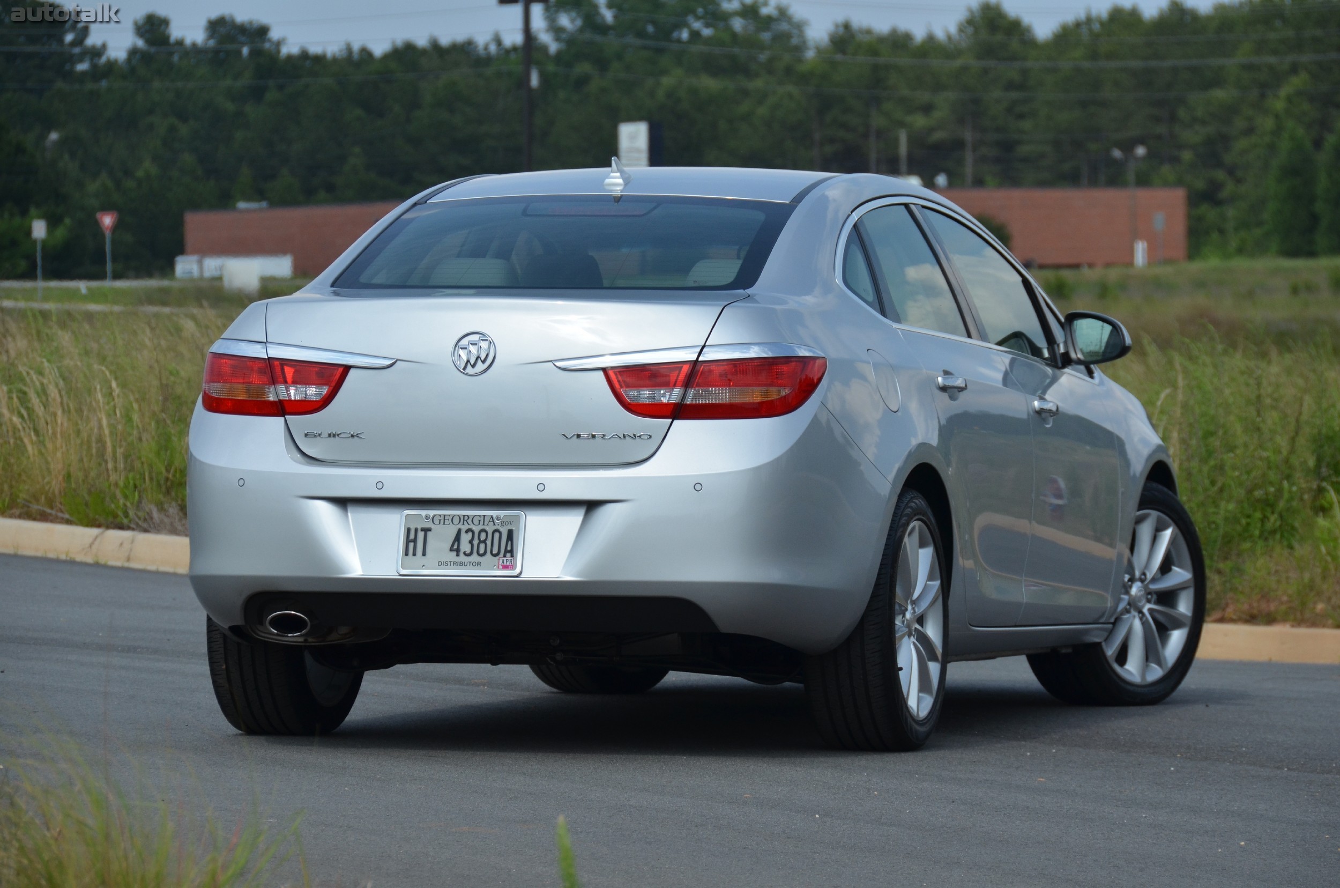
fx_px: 7244
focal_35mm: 195
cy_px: 444
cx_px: 670
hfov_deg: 10.6
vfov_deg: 7.0
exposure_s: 1/2000
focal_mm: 130
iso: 400
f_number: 8
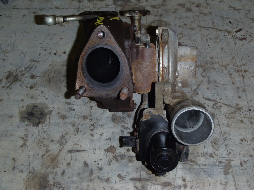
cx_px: 127
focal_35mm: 38
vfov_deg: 37.7
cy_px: 95
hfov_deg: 49.0
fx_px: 279
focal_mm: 6.83
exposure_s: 1/40
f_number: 4.6
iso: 100
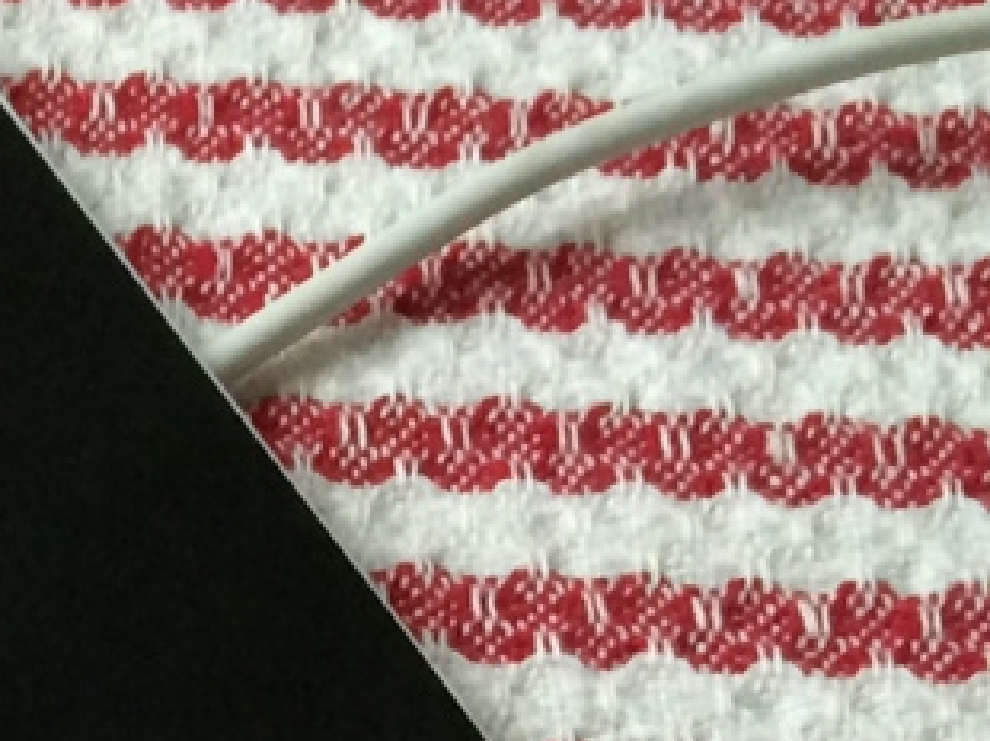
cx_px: -1169
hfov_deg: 11.0
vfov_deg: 8.9
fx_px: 4515
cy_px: 1399
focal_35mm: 158
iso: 160
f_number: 2.2
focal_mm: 4.12
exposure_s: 1/30
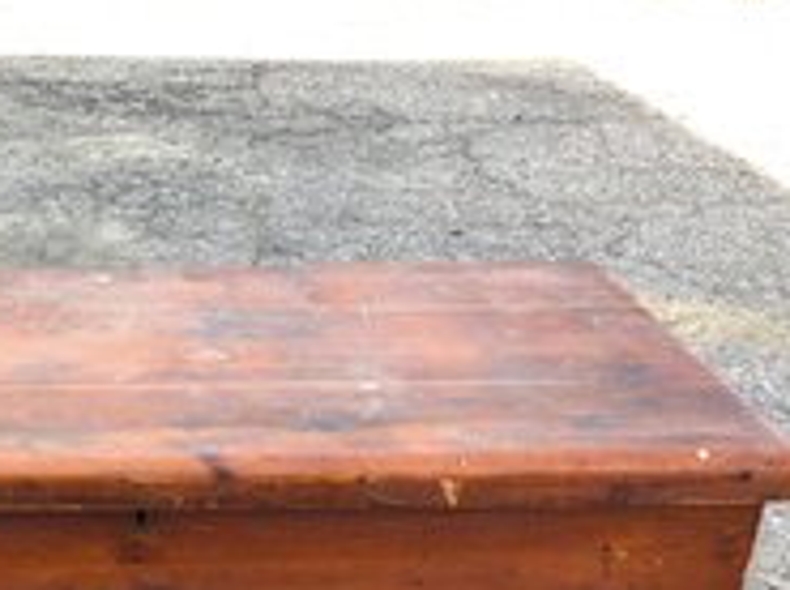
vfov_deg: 26.9
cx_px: 130
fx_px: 1184
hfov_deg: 35.4
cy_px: 537
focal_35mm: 52
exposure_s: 1/203
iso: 20
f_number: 1.8
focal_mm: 3.99
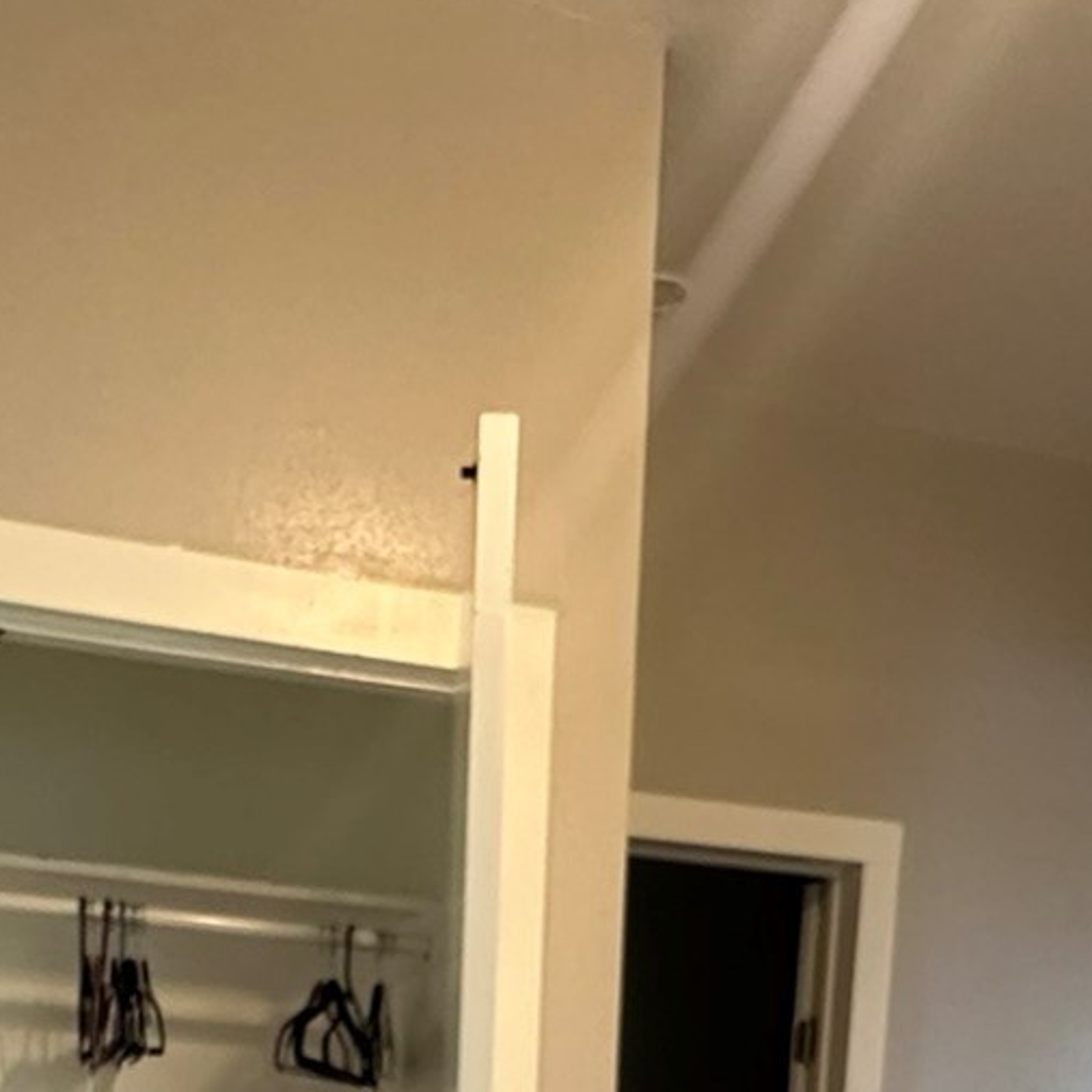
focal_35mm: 47
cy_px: 1403
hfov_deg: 36.0
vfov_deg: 29.4
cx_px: 451
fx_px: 1677
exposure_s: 1/60
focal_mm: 2.22
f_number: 2.2
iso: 320
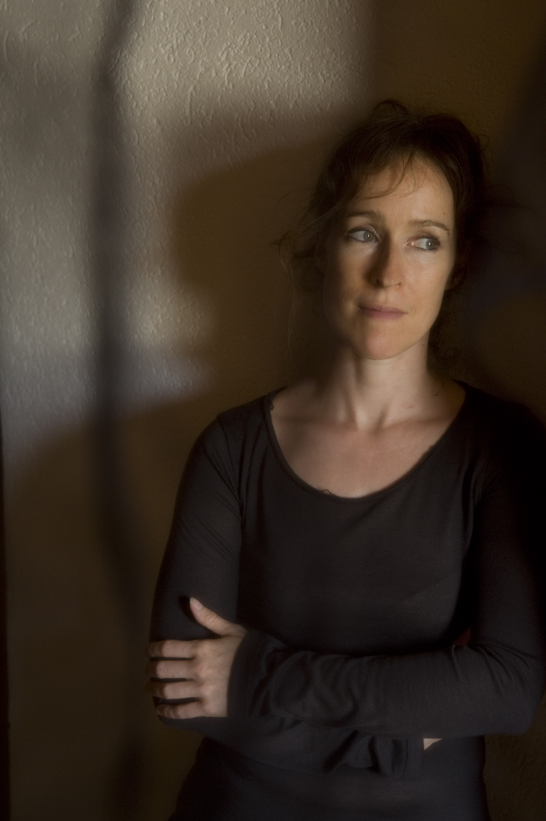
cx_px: 273
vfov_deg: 33.4
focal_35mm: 60
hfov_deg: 22.6
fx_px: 1367
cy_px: 410
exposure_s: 1/20
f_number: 8
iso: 1000
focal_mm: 60
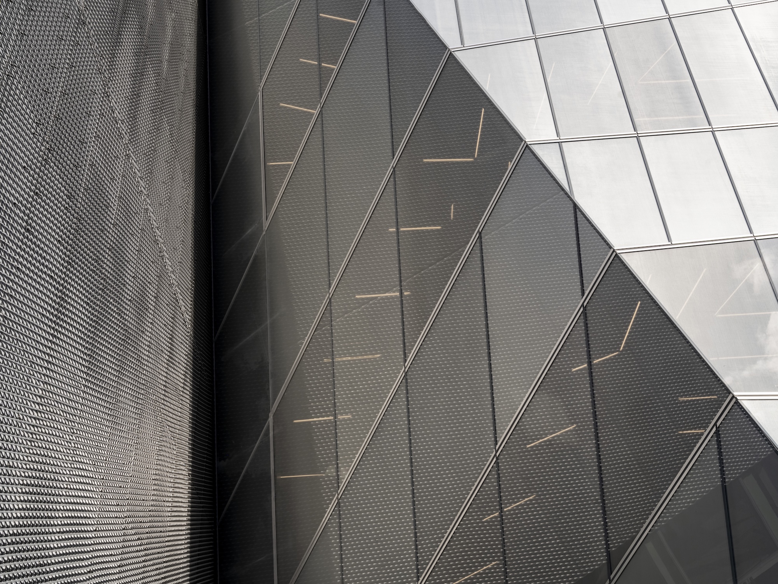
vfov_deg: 36.0
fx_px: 899
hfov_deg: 46.8
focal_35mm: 40
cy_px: 292
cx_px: 389
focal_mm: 50.8
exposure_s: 1/200
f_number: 20
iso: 800
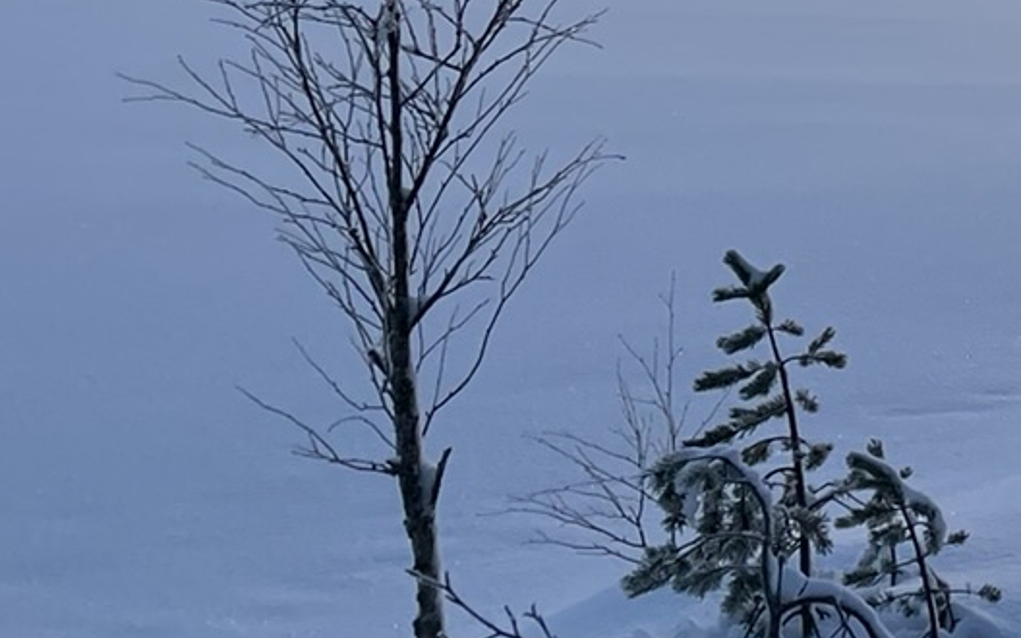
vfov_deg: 11.4
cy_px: -493
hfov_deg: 17.7
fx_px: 2977
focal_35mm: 107
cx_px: 1458
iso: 32
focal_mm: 4.2
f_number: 1.6
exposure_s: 1/2681
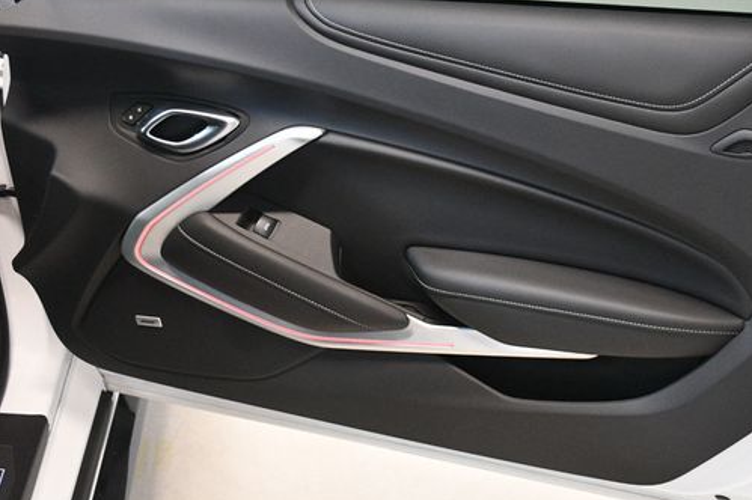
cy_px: 212
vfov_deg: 26.9
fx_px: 1044
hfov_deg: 39.4
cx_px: 455
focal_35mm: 50
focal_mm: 26
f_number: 3.8
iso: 3200
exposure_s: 1/100
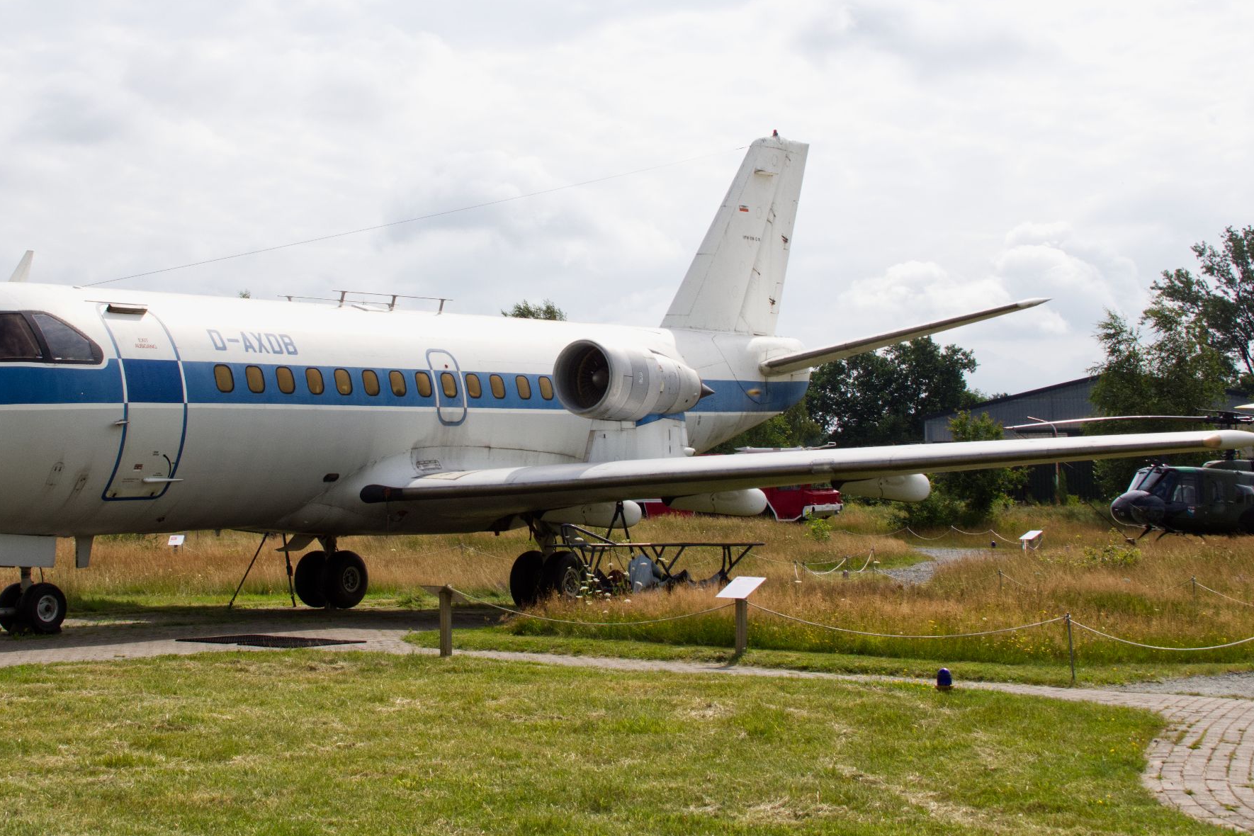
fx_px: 2125
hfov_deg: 32.8
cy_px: 280
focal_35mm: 61
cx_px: 518
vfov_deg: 22.2
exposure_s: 1/800
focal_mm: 30
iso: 400
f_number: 10
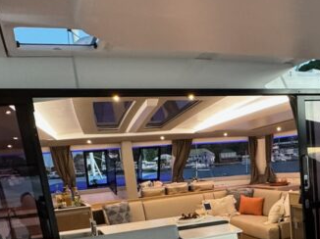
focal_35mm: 44
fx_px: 406
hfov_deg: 41.5
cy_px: 269
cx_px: 246
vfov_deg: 29.3
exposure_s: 1/60
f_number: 2.2
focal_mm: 2.22
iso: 500
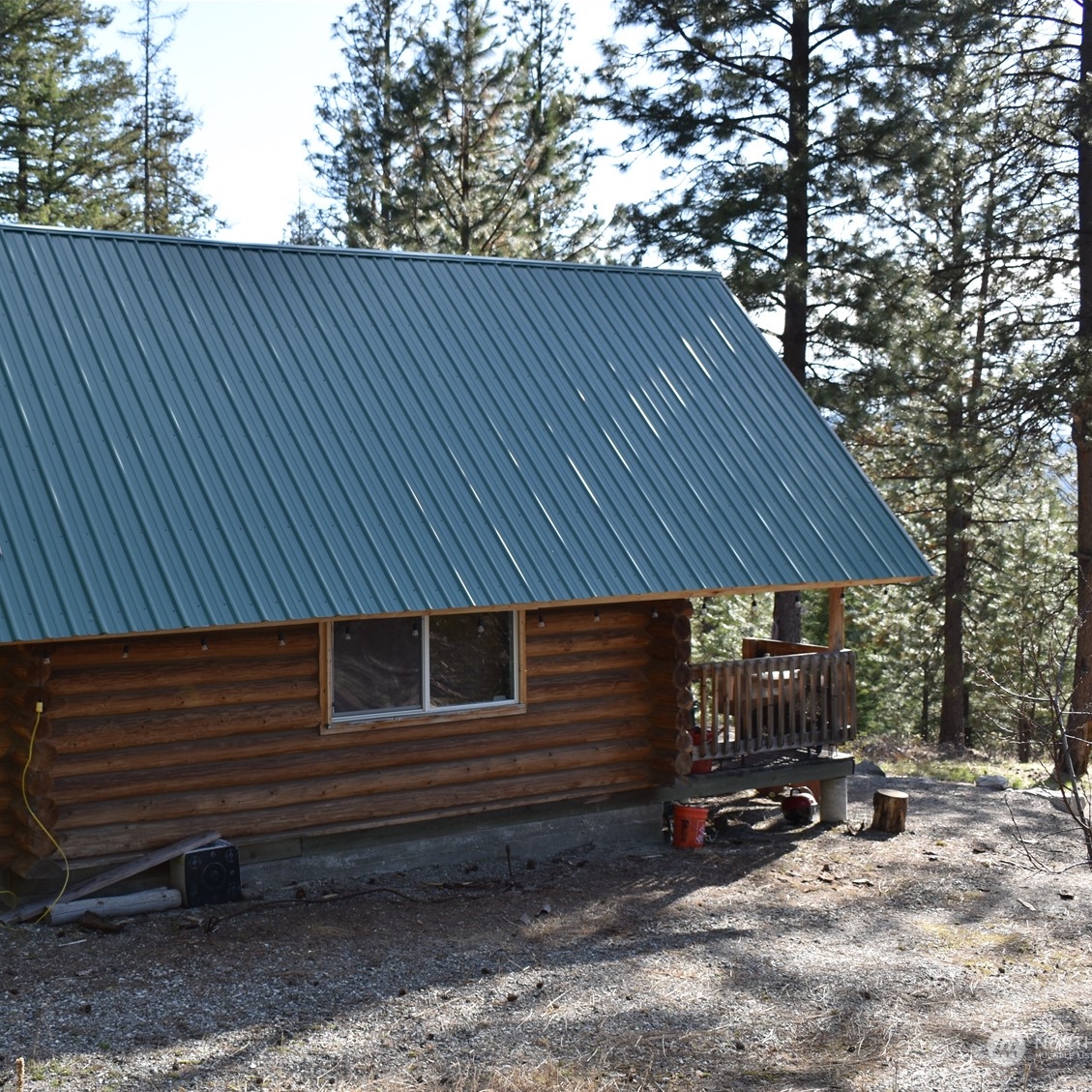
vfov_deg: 36.8
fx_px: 1642
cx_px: 356
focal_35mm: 46
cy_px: 546
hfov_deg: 36.4
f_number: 5.6
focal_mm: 24
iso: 100
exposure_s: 1/200
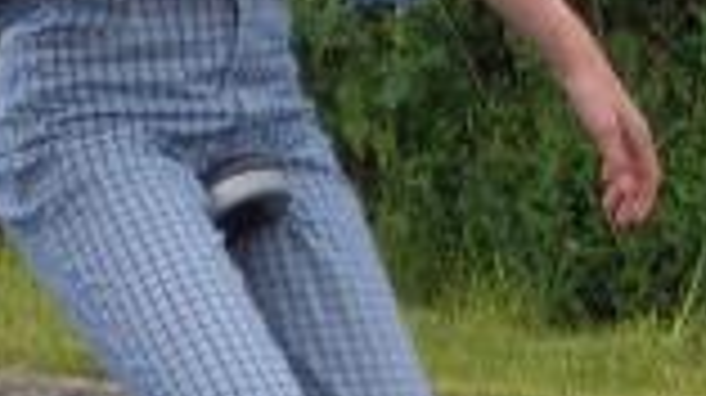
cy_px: 108
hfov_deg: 5.5
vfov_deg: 3.1
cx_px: -180
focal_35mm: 392
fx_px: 7332
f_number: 7
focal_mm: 14.6
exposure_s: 1/200
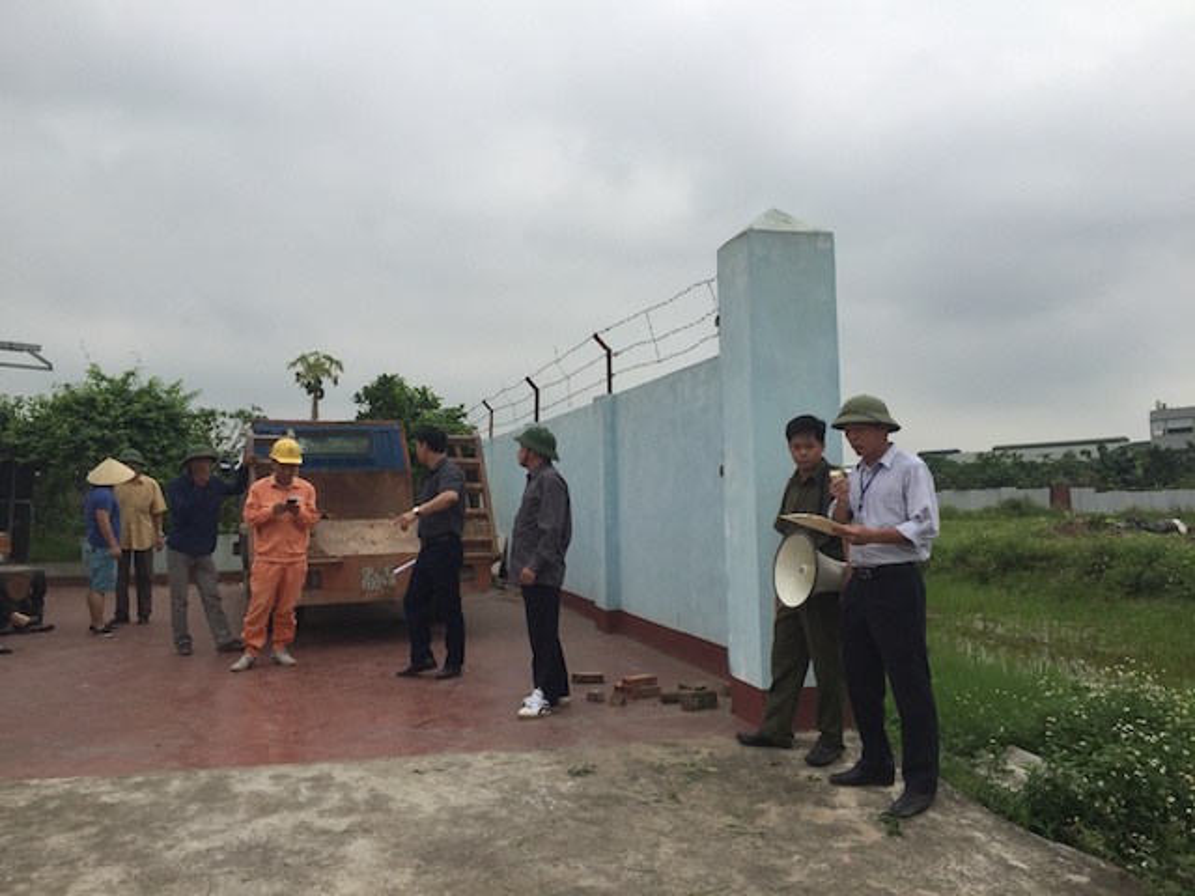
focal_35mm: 29
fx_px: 1001
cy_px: 448
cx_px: 598
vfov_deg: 48.2
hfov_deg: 61.7
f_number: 2.2
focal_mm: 4.15
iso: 32
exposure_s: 1/682
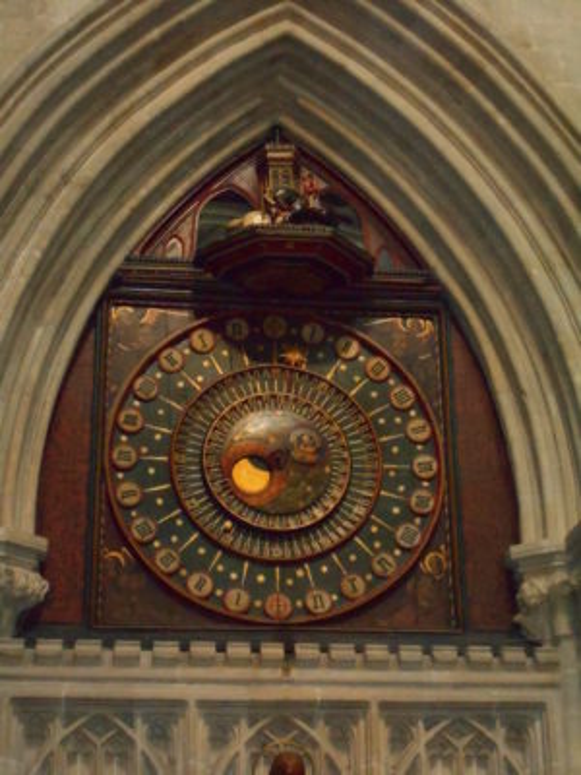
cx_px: 290
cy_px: 388
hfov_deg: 19.6
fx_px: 1678
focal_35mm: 75
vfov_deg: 26.0
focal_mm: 13.5
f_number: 5.8
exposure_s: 1/60
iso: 1600
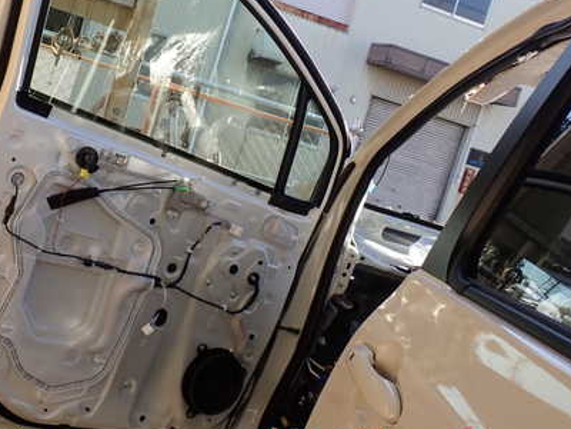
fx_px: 742
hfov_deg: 41.2
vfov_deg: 31.9
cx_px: 167
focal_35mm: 45
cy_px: 142
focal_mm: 5.4
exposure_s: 1/250
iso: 100
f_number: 3.2
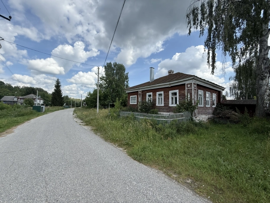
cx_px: 135
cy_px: 102
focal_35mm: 14
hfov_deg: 102.1
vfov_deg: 85.7
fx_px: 109
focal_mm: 2.22
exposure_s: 1/1656
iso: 64
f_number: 2.2
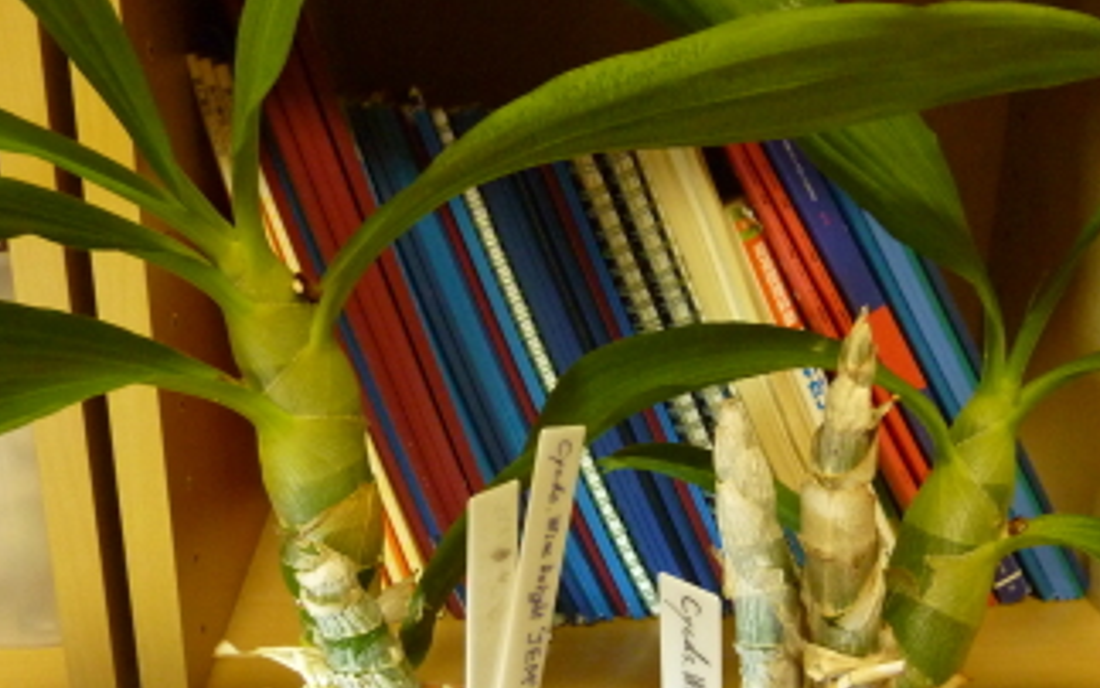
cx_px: 579
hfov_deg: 48.2
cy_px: 543
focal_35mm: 41
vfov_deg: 30.6
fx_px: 1229
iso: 400
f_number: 3.3
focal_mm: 4.1
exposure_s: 1/8
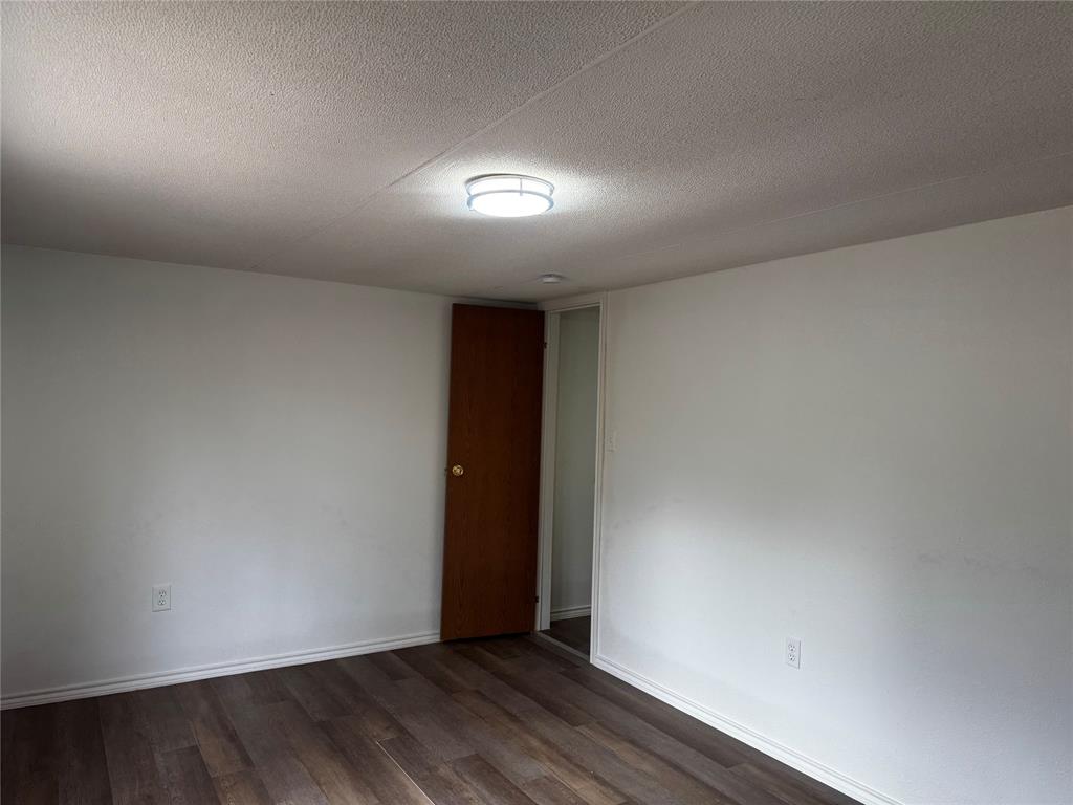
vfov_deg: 56.8
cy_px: 402
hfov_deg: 71.6
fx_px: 744
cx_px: 536
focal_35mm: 24
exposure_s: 1/120
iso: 64
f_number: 1.78
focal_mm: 6.76
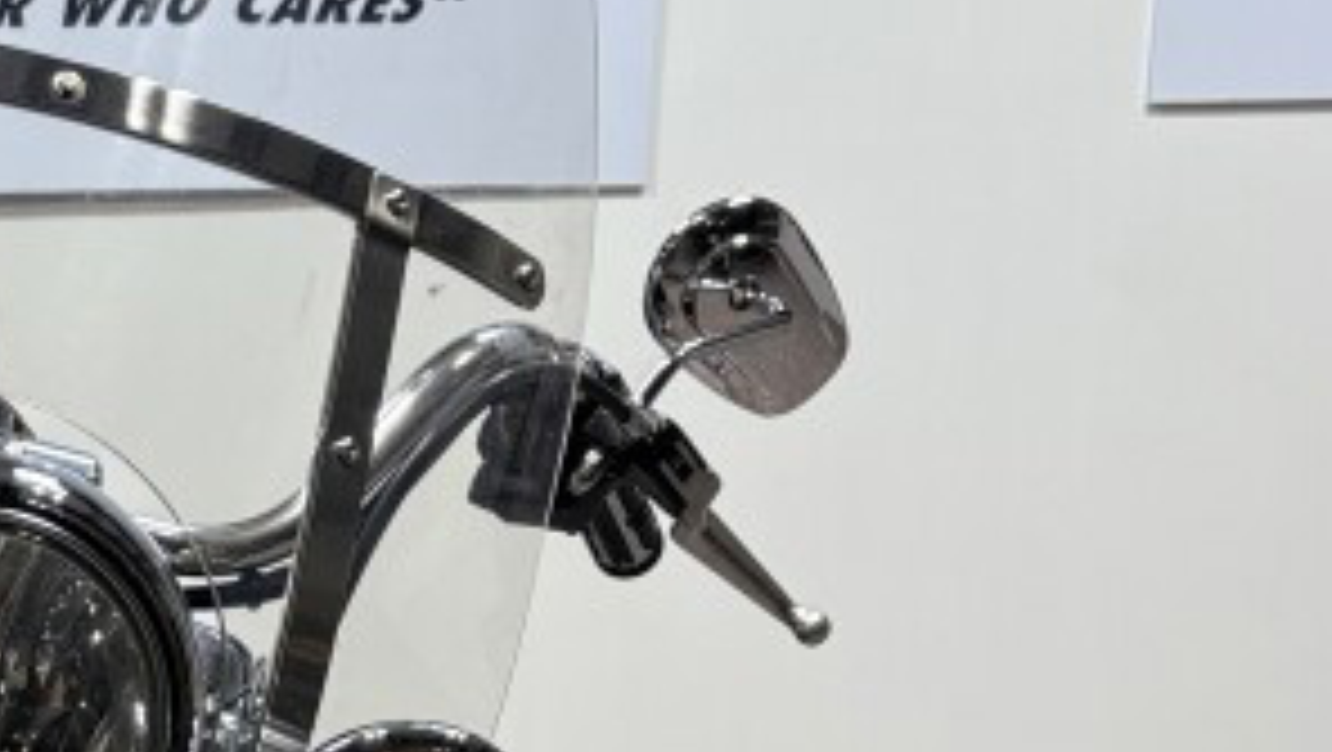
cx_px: -394
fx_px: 3605
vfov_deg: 11.5
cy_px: 1045
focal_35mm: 102
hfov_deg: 19.3
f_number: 1.6
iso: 32
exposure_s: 1/120
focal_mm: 5.96
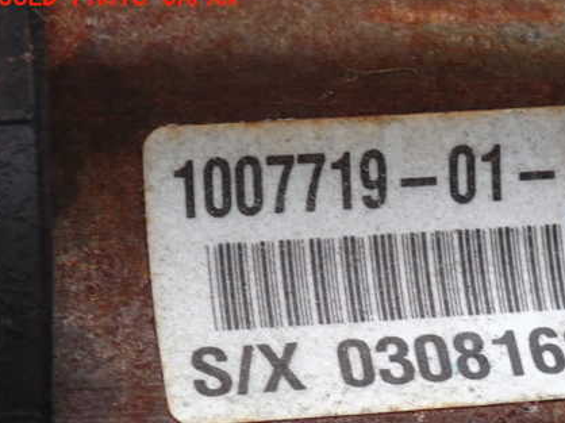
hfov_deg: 14.6
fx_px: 2202
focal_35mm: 135
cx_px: 396
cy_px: 284
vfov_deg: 11.0
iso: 250
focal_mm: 16.79
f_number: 4.7
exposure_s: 1/100
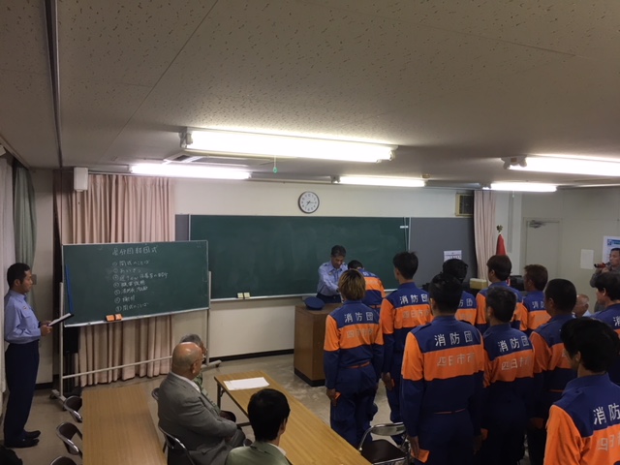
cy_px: 232
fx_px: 519
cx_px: 310
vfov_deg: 48.2
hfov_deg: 61.7
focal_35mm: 29
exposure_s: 1/30
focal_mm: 4.15
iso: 32
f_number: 2.2
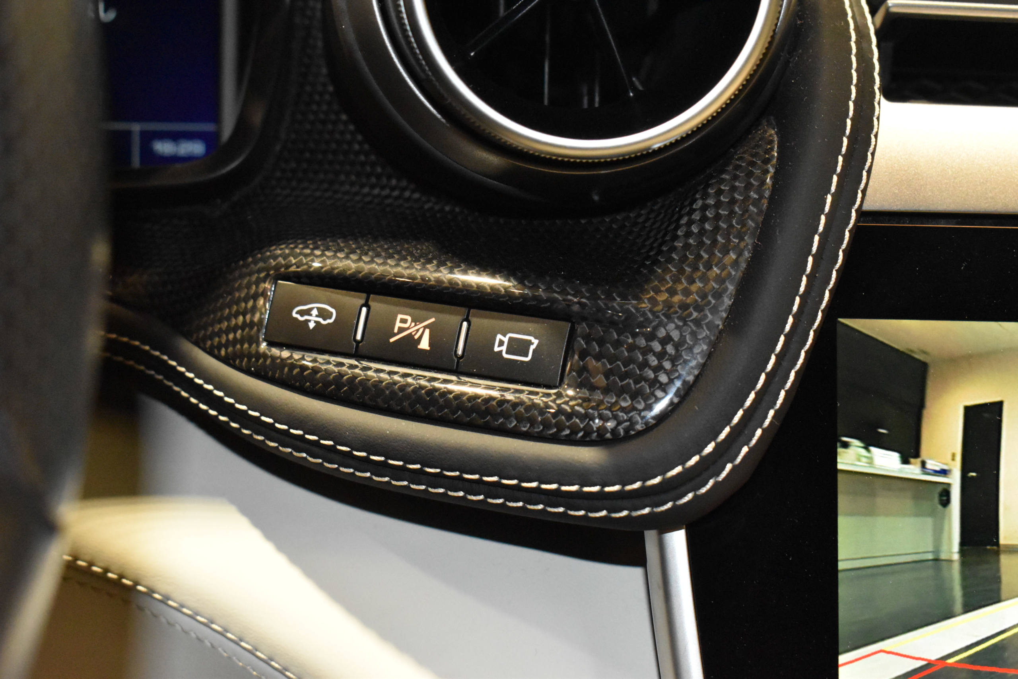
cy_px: 340
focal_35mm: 60
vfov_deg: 22.6
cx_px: 509
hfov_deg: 33.4
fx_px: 1697
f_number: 8
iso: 6400
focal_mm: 40
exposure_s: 1/60
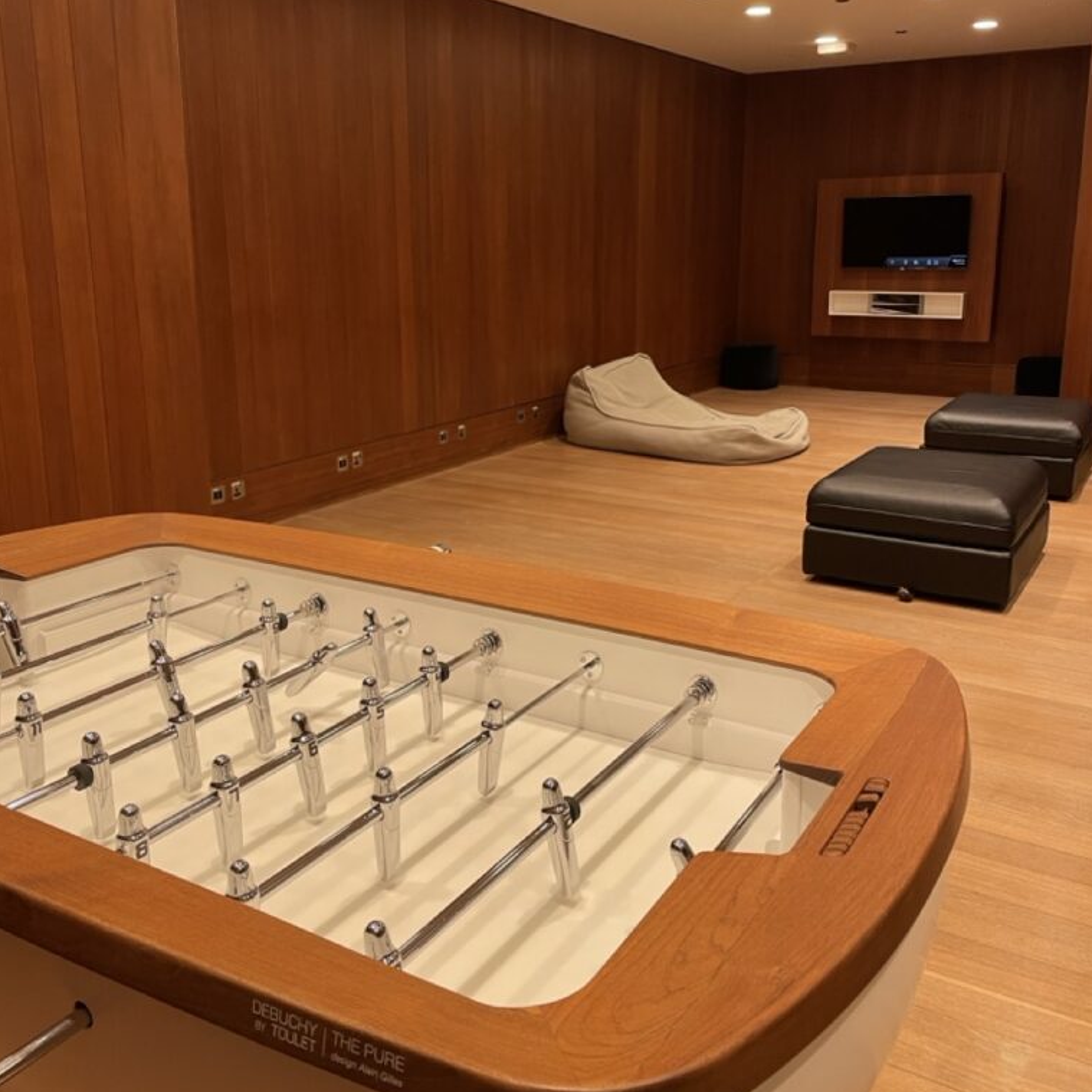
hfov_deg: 52.5
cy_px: 478
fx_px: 1106
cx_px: 547
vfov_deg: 52.4
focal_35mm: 31
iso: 80
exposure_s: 1/50
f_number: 1.6
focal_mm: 4.2
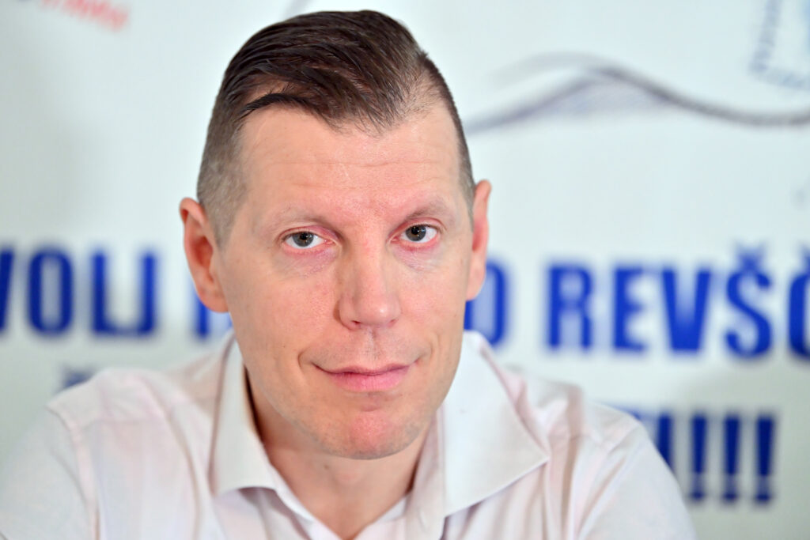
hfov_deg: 14.2
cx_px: 405
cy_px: 270
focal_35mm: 145
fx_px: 3263
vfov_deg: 9.5
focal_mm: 145
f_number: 2.8
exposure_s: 1/200
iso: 4000
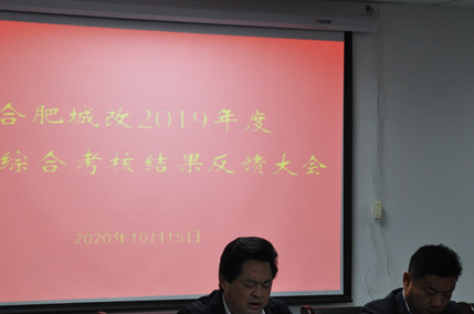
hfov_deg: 14.6
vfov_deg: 9.7
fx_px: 1852
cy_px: 191
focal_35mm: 141
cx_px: 222
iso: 1000
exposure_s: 1/100
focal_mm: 62
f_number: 5.3
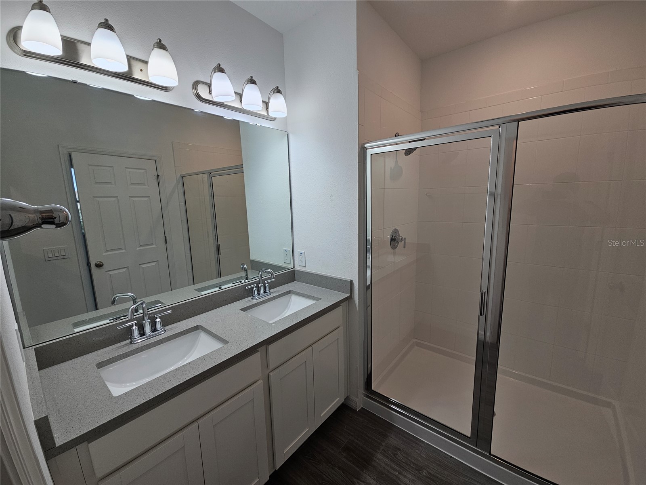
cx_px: 323
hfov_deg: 106.2
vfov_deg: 89.9
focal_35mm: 13
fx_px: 243
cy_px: 242
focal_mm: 2.2
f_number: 2.2
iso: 64
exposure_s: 1/120
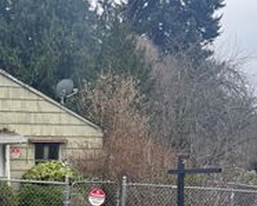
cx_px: -23
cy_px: 182
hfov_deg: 27.5
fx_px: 479
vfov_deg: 23.6
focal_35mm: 63
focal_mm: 6.76
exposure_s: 1/179
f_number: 1.78
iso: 80
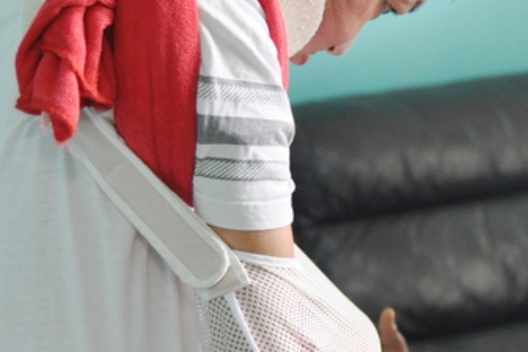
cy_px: 277
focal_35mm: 138
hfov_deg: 14.7
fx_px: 2031
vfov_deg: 9.9
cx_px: 421
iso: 800
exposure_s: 1/40
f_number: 3.5
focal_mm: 31
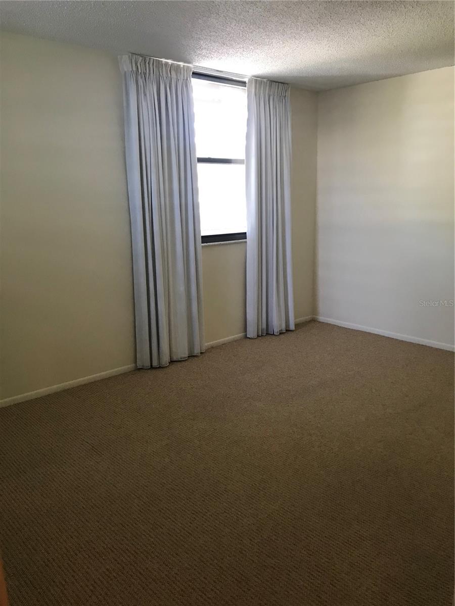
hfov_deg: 49.7
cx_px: 228
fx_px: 491
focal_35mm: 28
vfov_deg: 63.4
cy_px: 303
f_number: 1.8
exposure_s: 1/17
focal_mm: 3.99
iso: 40
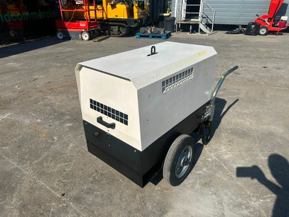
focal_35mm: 24
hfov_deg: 71.6
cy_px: 108
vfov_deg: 56.8
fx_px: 200
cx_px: 144
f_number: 1.78
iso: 80
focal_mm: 6.86
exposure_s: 1/8197
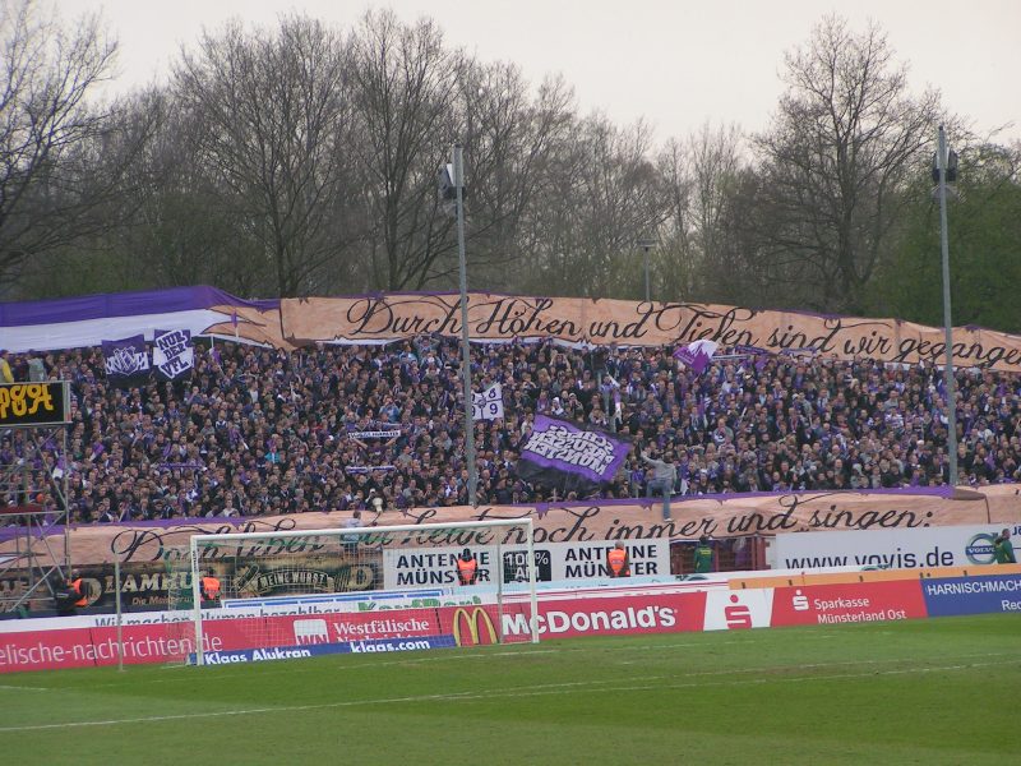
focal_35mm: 180
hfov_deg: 11.0
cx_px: 510
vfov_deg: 8.2
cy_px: 383
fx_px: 5309
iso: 80
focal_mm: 27.5
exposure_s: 1/200
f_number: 3.5
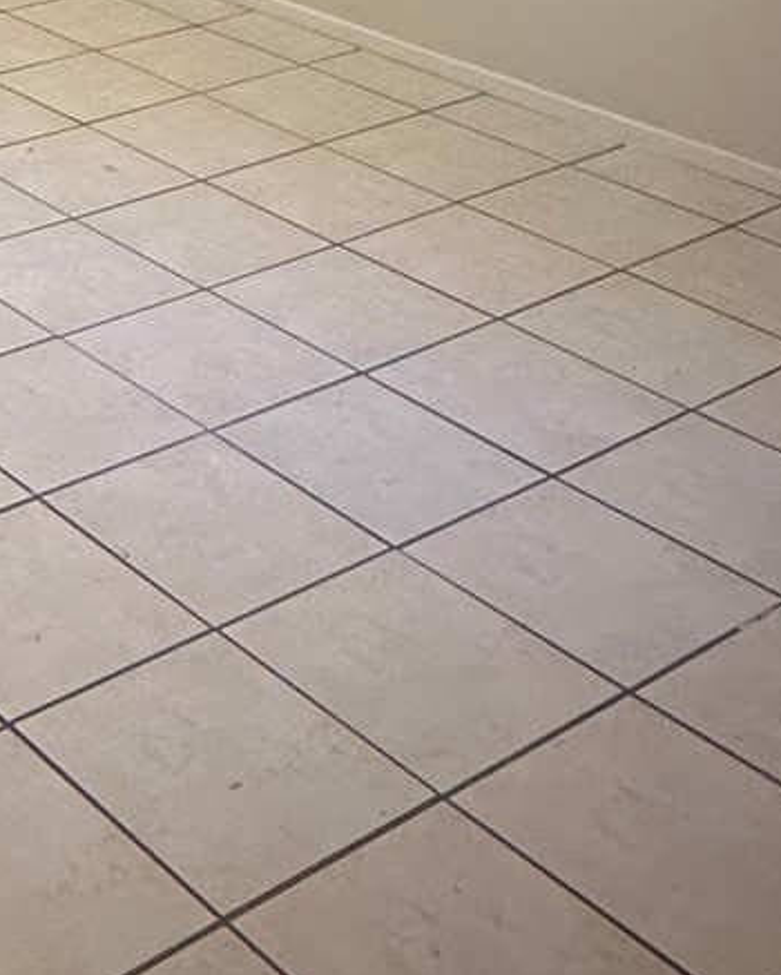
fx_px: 1848
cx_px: -328
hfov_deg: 20.9
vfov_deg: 26.6
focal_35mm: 64
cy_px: -156
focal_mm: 2.22
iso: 160
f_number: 2.2
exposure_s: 1/60
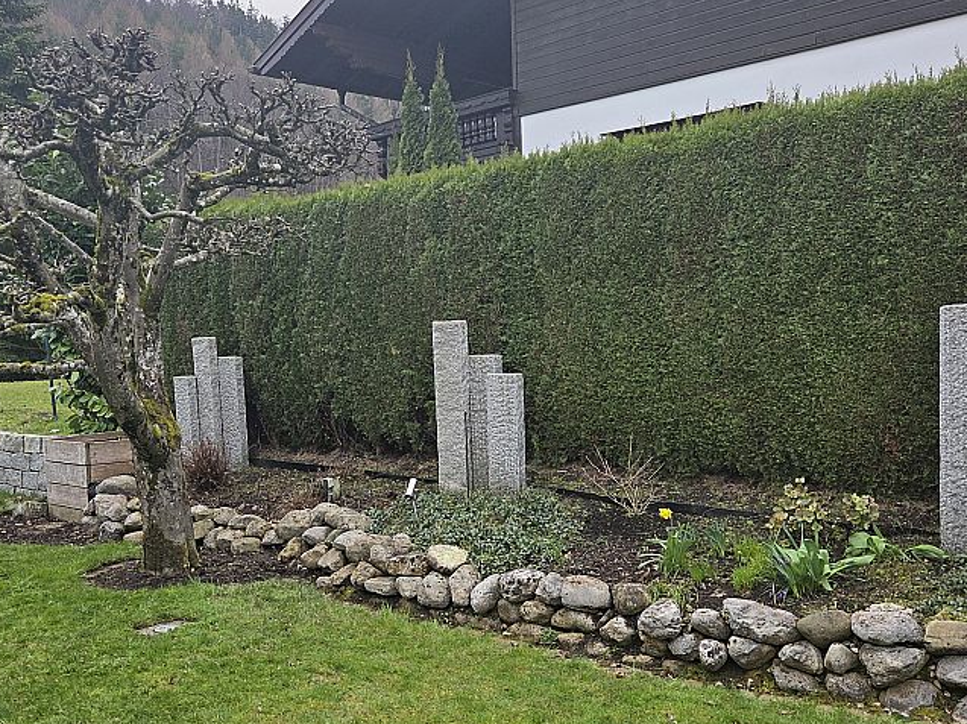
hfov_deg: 50.1
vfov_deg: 38.6
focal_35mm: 37
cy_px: 399
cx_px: 437
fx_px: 1033
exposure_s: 1/1070
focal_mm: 5.4
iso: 80
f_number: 1.8
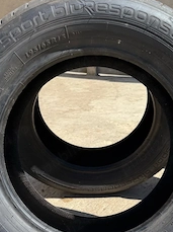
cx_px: 95
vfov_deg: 44.0
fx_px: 281
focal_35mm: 42
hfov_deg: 34.2
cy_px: 161
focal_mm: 6.76
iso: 80
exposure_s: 1/3279
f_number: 1.78
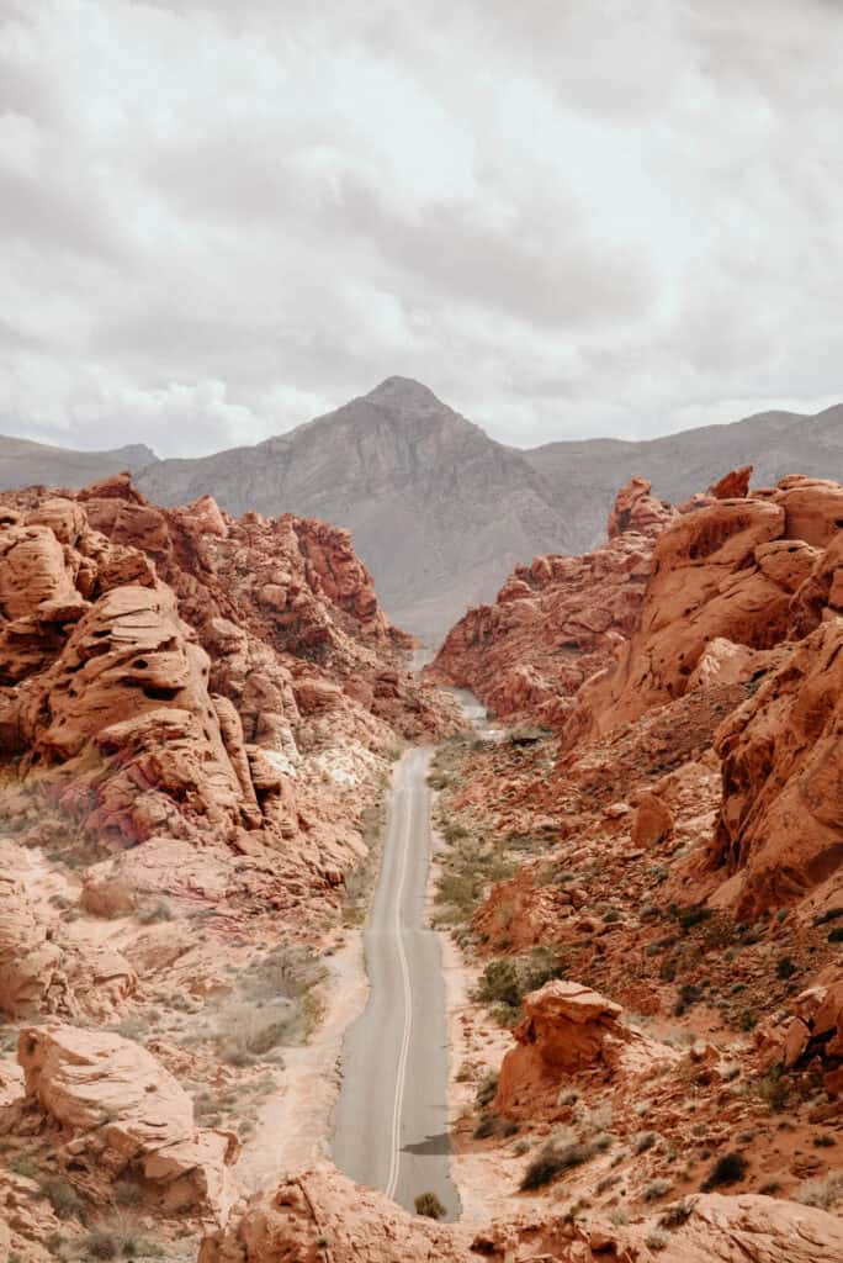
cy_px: 632
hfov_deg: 11.4
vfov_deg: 17.1
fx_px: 4209
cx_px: 422
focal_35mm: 120
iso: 100
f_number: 4
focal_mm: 120
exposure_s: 1/800
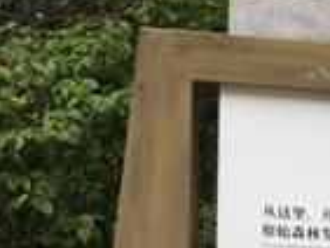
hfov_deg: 13.4
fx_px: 1259
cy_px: 421
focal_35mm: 132
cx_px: 601
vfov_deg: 10.7
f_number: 2.4
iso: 25
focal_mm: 3.3
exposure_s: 1/179
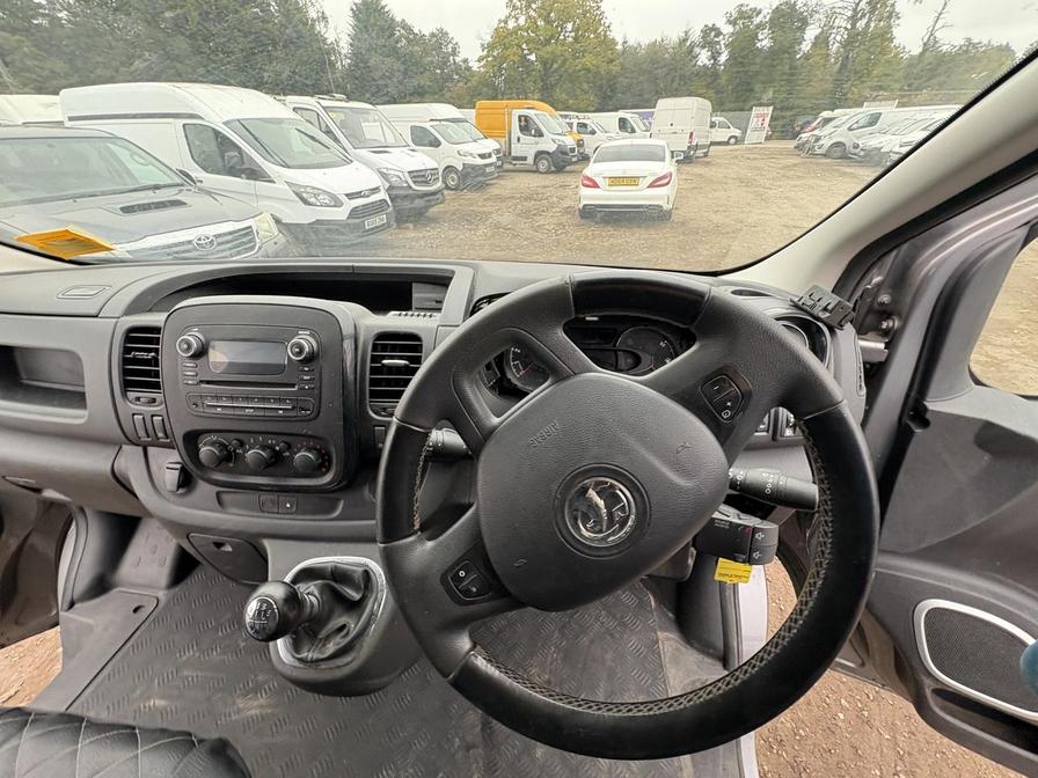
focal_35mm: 14
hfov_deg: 102.1
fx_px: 420
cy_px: 389
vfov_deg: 85.7
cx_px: 519
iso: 250
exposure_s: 1/60
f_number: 2.2
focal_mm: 2.22
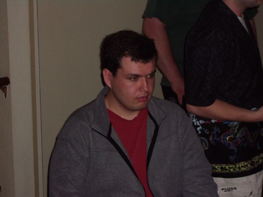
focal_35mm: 88
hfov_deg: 22.3
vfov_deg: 16.8
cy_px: 98
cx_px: 132
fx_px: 669
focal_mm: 14.6
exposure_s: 1/60
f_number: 4.4
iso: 200
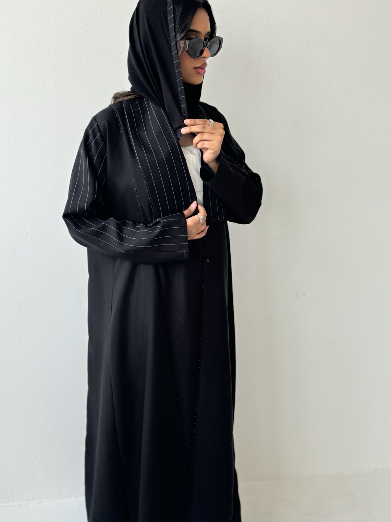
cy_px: 252
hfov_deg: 35.1
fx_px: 618
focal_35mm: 41
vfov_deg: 45.8
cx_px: 189
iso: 64
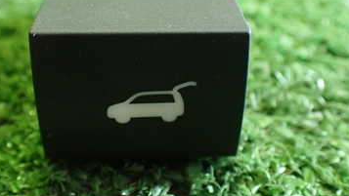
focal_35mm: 55
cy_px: 66
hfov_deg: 37.7
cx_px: 146
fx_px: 509
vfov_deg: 21.8
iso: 800
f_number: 2.3
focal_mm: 5.4
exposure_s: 1/40
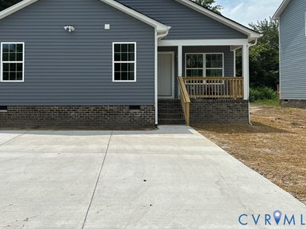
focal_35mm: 33
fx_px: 292
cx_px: 122
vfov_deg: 42.5
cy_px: 84
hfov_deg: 55.0
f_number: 1.6
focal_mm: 5.96
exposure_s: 1/5076
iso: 50
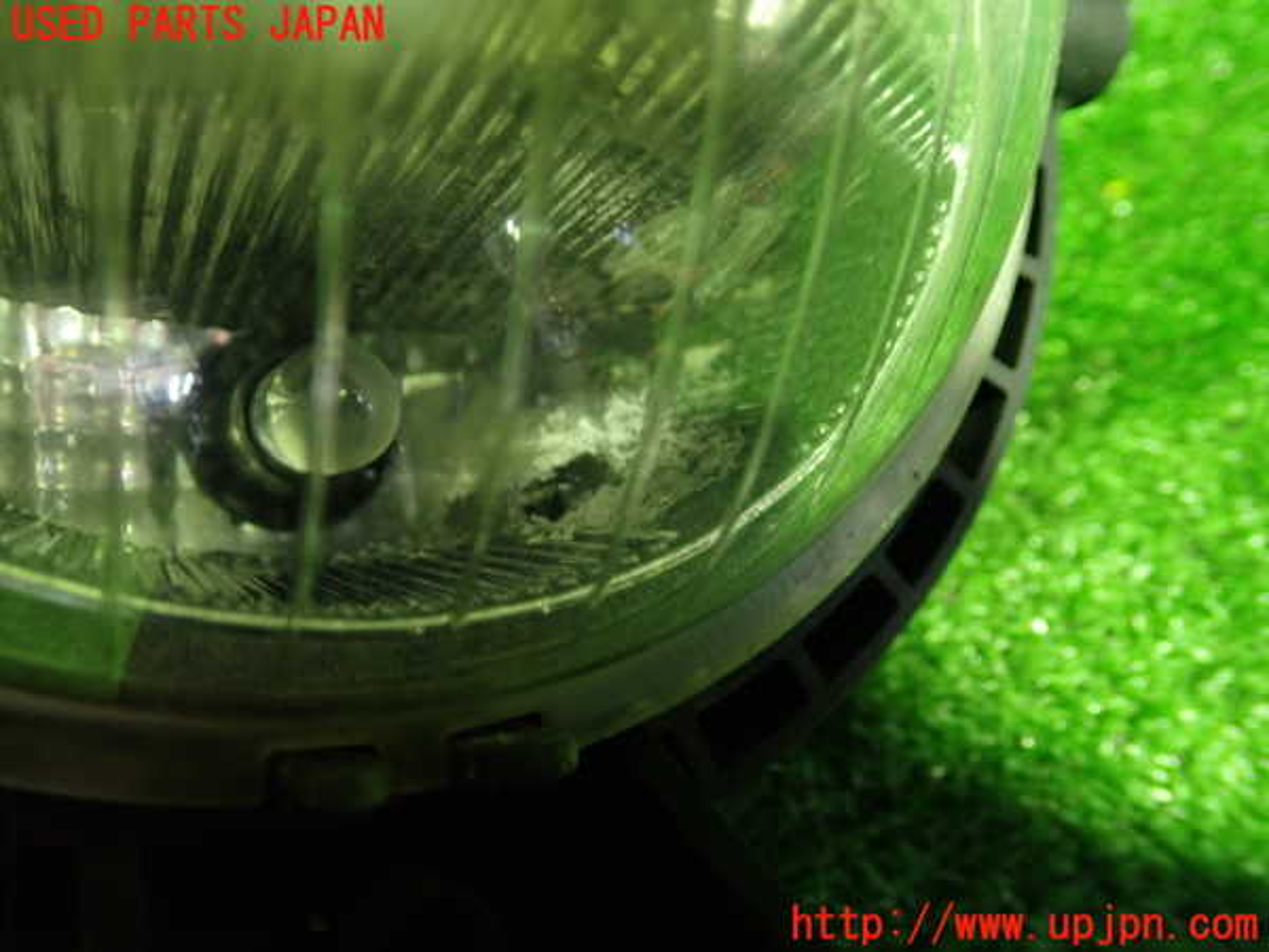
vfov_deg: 46.8
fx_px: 1100
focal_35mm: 30
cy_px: 476
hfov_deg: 60.0
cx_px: 634
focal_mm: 5.4
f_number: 2.3
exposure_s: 1/30
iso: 500
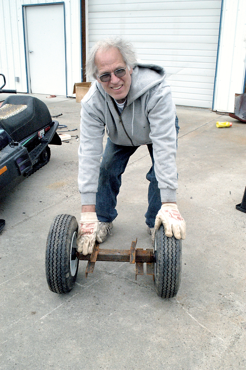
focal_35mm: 36
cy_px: 185
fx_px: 370
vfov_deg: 53.2
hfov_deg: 36.8
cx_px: 123
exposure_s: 1/640
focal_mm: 24
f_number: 13
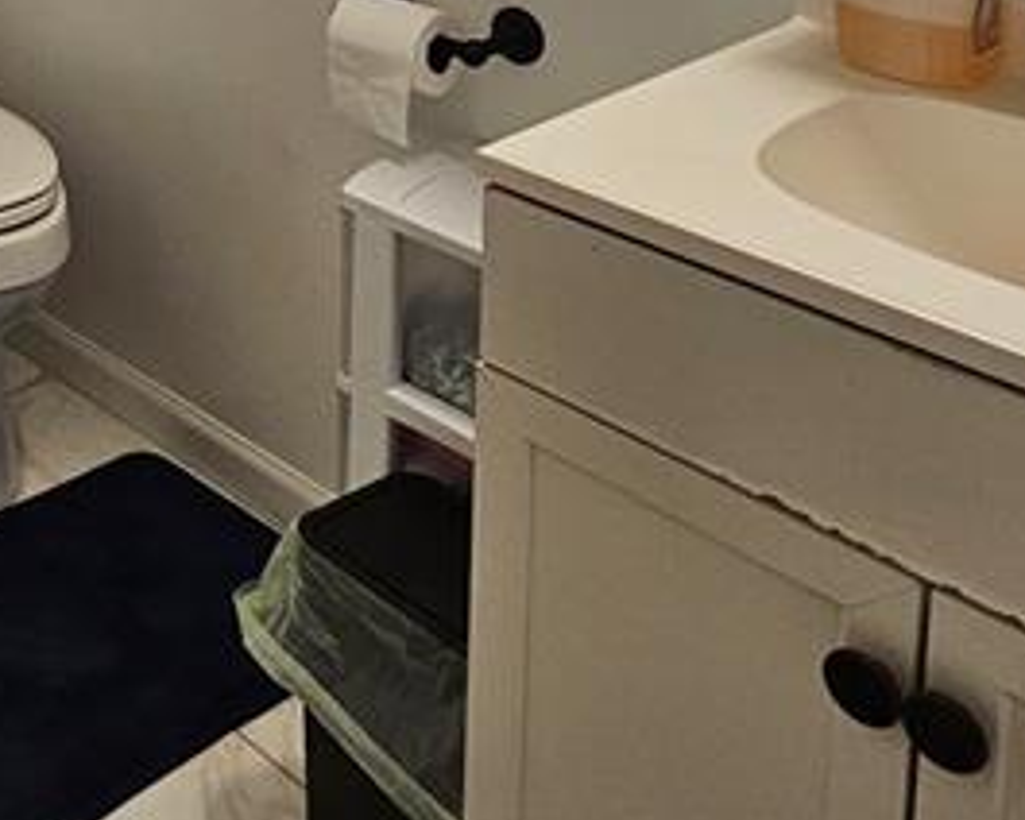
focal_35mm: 49
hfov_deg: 33.4
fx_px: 1486
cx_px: -89
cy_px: -265
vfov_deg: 26.0
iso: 200
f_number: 2.2
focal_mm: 2.2
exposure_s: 1/60
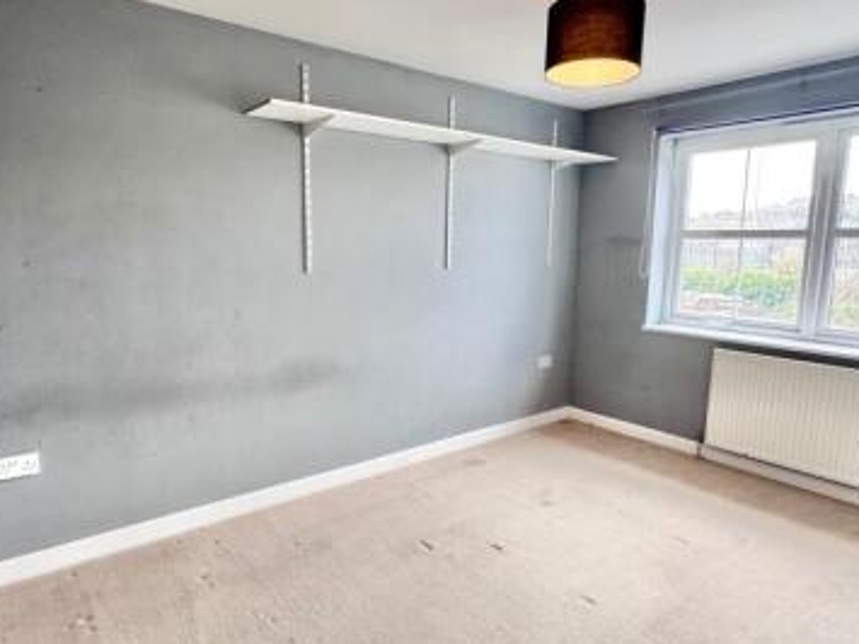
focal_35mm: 23
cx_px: 417
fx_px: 571
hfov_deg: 73.9
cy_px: 330
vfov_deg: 58.8
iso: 200
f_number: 2.2
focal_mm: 2.22
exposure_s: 1/100
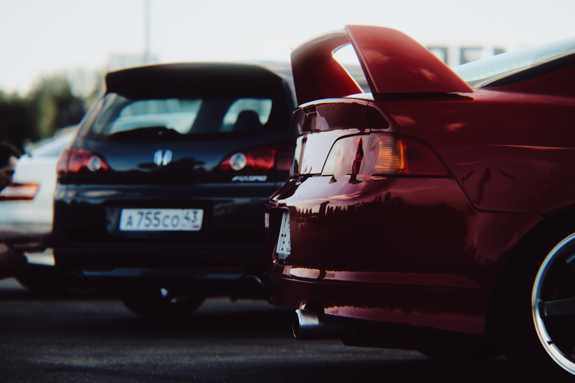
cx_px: 288
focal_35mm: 113
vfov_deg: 12.1
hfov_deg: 18.1
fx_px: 1805
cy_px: 192
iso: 320
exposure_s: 1/1600
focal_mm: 75
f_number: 1.6
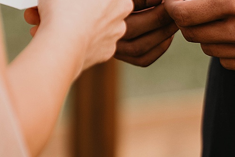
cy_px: 20
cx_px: 98
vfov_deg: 3.5
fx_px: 2553
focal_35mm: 391
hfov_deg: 5.3
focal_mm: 122
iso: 320
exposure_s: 1/1000
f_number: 3.5
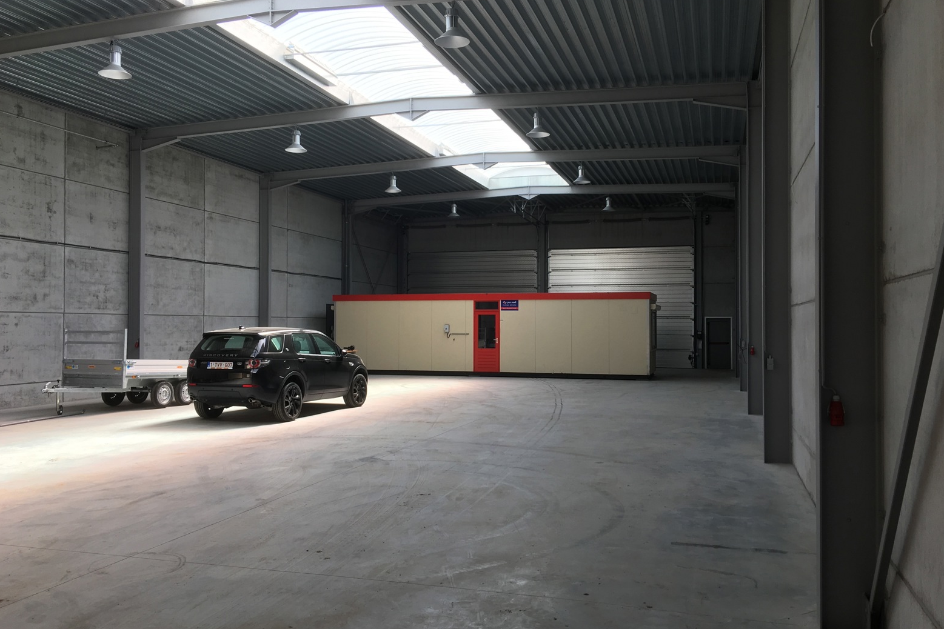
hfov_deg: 60.3
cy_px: 316
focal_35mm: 31
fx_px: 813
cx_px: 468
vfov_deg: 42.3
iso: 25
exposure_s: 1/121
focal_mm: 4.15
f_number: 2.2
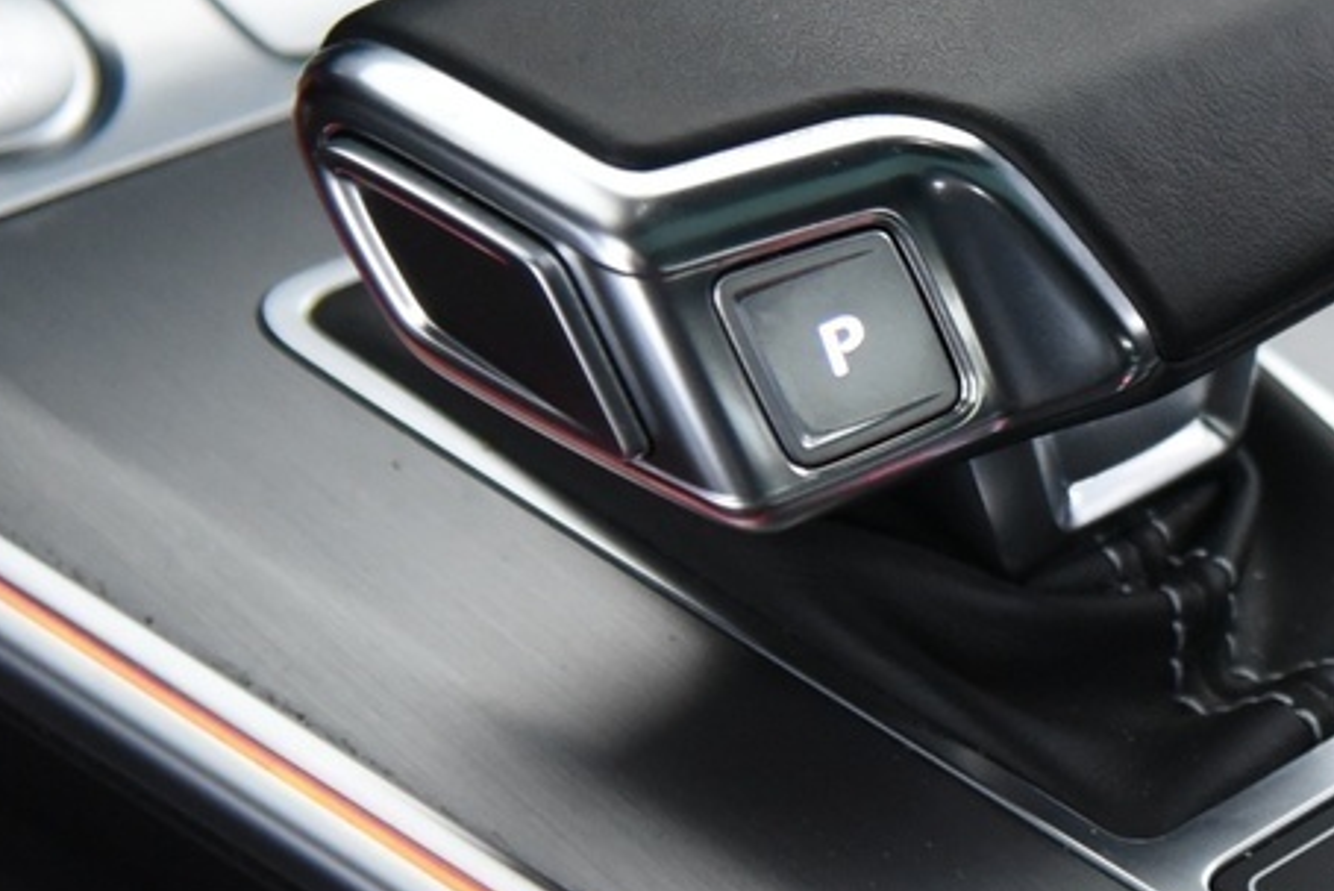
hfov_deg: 7.4
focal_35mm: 278
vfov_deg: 4.9
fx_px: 10304
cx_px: 1158
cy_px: 447
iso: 4000
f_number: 4
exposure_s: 1/30
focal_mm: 78
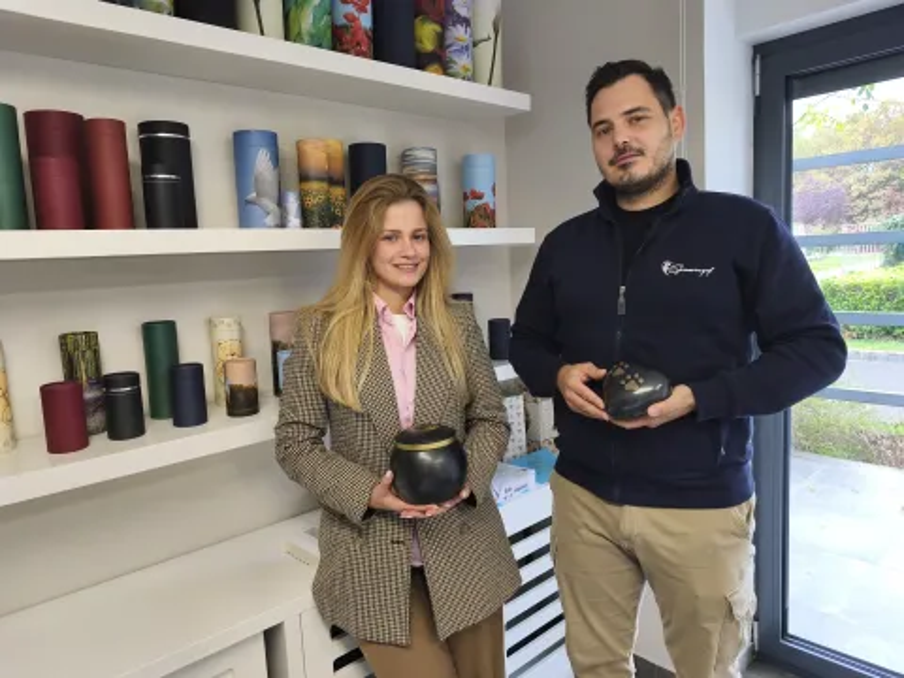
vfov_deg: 58.9
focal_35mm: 23
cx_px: 452
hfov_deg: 73.9
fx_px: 601
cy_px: 339
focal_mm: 6.18
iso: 250
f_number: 1.65
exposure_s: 1/99.9
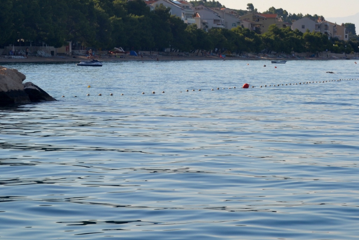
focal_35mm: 148
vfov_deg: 9.3
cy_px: 49
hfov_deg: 13.8
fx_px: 1475
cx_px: 272
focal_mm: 55
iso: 100
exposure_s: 1/250
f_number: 8
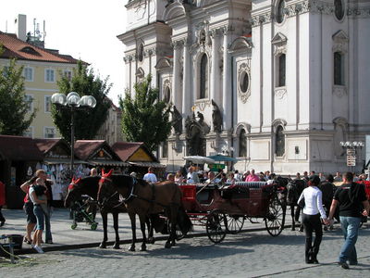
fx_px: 663
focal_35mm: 62
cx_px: 185
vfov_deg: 23.7
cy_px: 139
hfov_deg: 31.2
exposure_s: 1/263
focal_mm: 15.7
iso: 100
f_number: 5.7
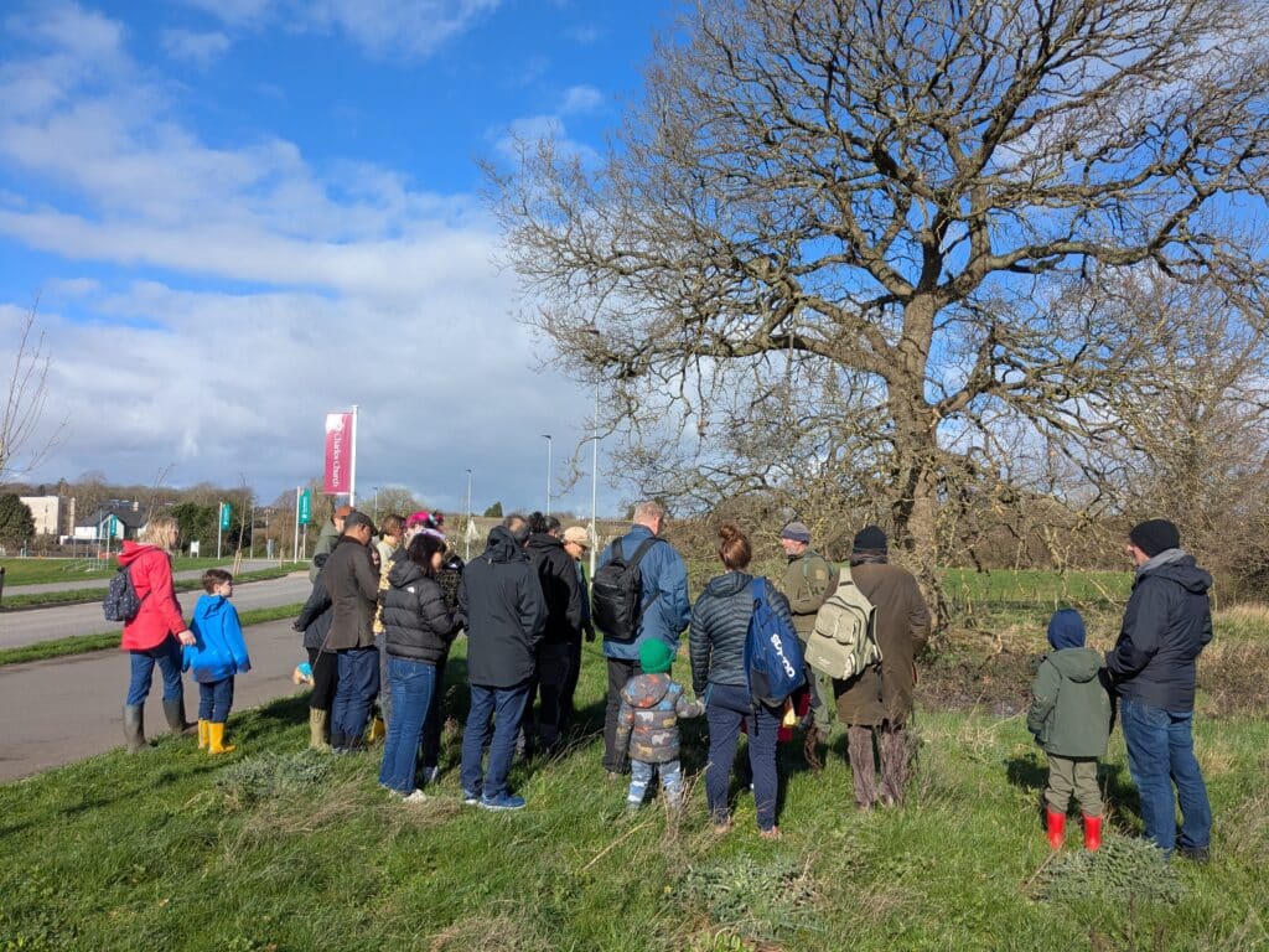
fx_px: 990
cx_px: 634
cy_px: 476
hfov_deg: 65.3
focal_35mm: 27
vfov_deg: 51.4
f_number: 1.73
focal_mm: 4.38
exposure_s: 1/3344
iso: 60
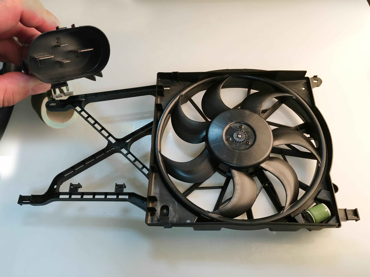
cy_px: 138
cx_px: 185
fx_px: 310
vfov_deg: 48.2
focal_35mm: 29
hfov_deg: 61.7
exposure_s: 1/33
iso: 125
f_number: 2.2
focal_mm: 4.15
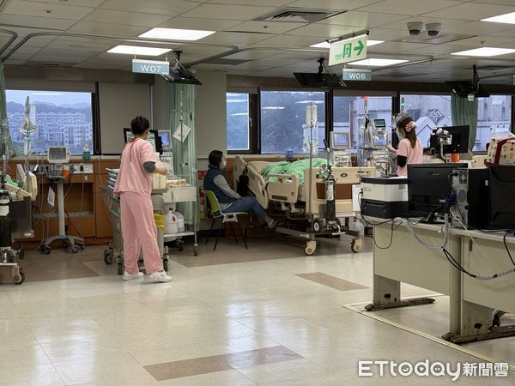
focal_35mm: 48
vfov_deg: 30.3
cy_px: 193
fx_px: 714
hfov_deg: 39.7
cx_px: 258
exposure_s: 1/120
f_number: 1.78
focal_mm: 6.76
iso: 100
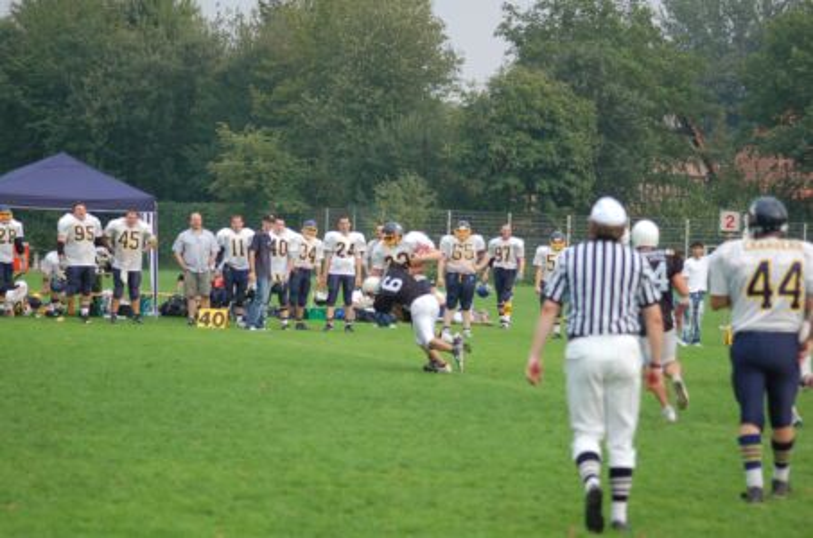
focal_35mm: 150
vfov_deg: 9.1
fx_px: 3380
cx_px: 406
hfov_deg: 13.7
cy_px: 269
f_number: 4.2
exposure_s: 1/1000
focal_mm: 100
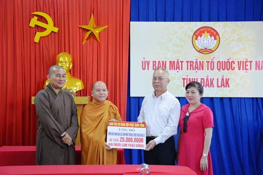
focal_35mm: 158
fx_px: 1151
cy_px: 88
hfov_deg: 13.0
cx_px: 132
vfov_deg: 8.7
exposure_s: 1/60
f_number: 5.6
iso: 3200
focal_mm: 105
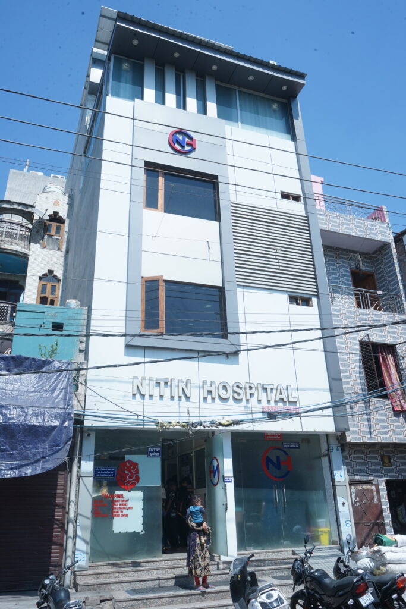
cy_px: 304
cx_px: 203
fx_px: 490
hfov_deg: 45.0
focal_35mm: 29
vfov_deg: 63.7
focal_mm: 29
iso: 400
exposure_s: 1/125
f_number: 22
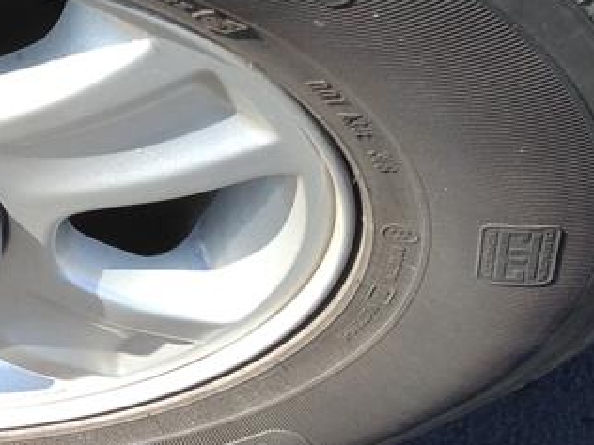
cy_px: 23
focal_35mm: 107
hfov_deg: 17.2
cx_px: -199
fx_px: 1836
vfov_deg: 13.7
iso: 50
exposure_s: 1/396
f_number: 2.4
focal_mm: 4.13
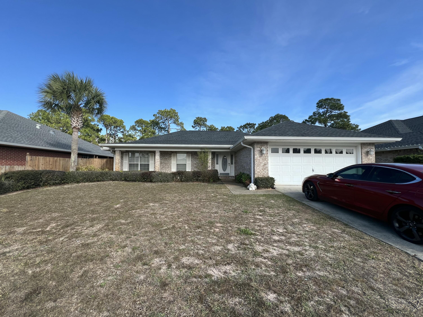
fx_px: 159
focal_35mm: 13
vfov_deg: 89.9
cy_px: 158
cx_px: 212
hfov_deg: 106.2
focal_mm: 1.57
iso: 32
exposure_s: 1/1014
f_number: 1.8
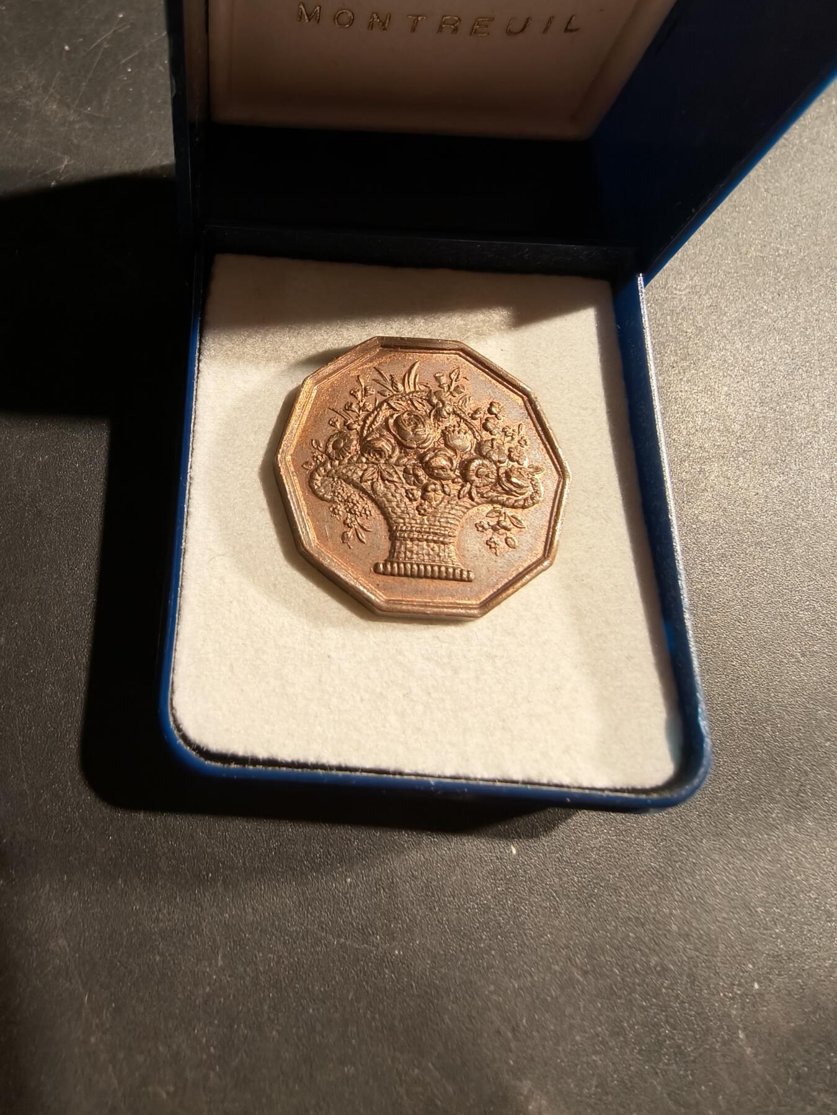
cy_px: 558
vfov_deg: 73.9
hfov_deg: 58.9
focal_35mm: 23
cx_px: 418
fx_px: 742
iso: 160
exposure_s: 1/92.6
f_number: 2
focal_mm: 2.32
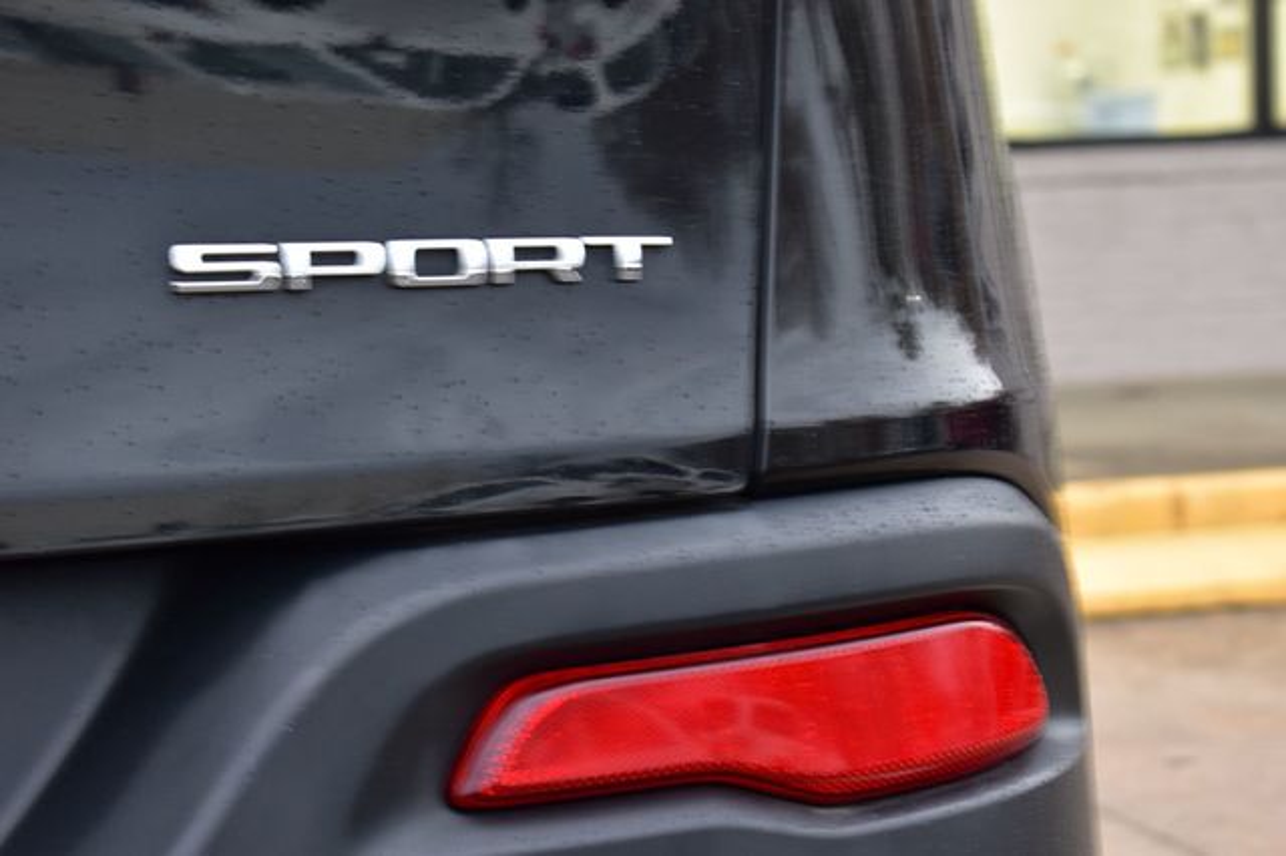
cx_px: 643
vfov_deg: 17.5
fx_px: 2785
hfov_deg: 26.0
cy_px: 428
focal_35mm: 78
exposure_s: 1/15
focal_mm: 52
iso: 450
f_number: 6.3
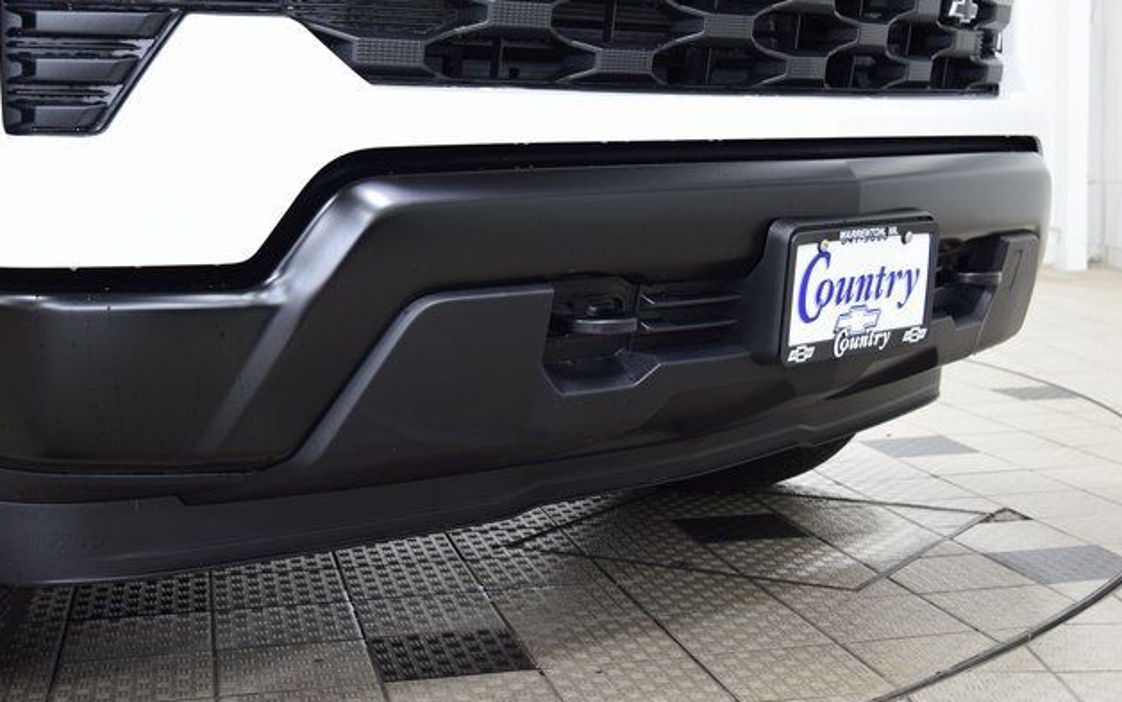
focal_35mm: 55
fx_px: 1668
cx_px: 556
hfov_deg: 37.2
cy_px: 330
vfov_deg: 23.8
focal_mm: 35
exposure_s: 1/15
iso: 900
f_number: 6.3
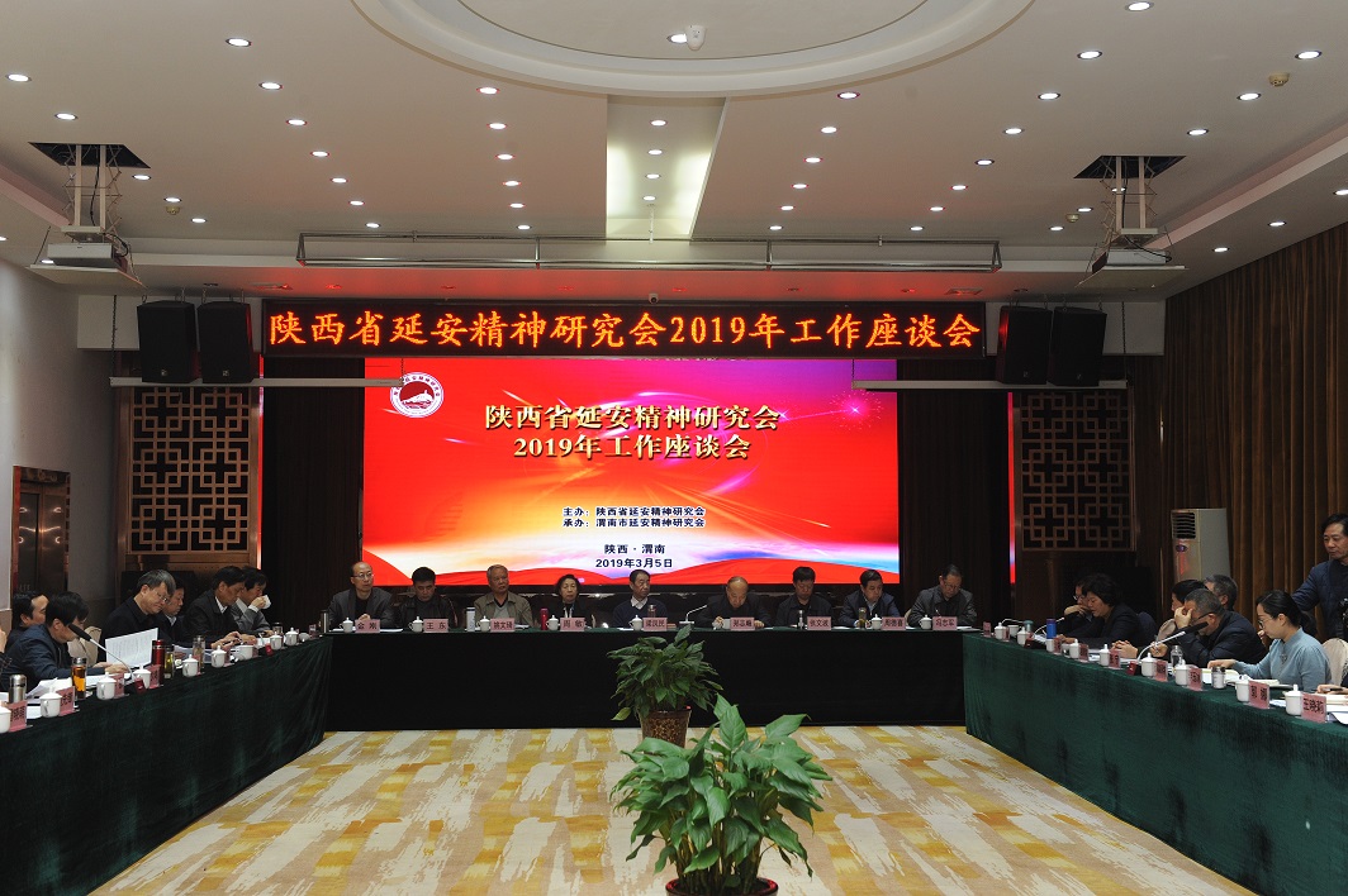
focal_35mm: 38
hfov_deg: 50.7
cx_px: 674
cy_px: 448
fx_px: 1422
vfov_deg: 35.0
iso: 1000
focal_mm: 38
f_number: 7.1
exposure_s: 1/60
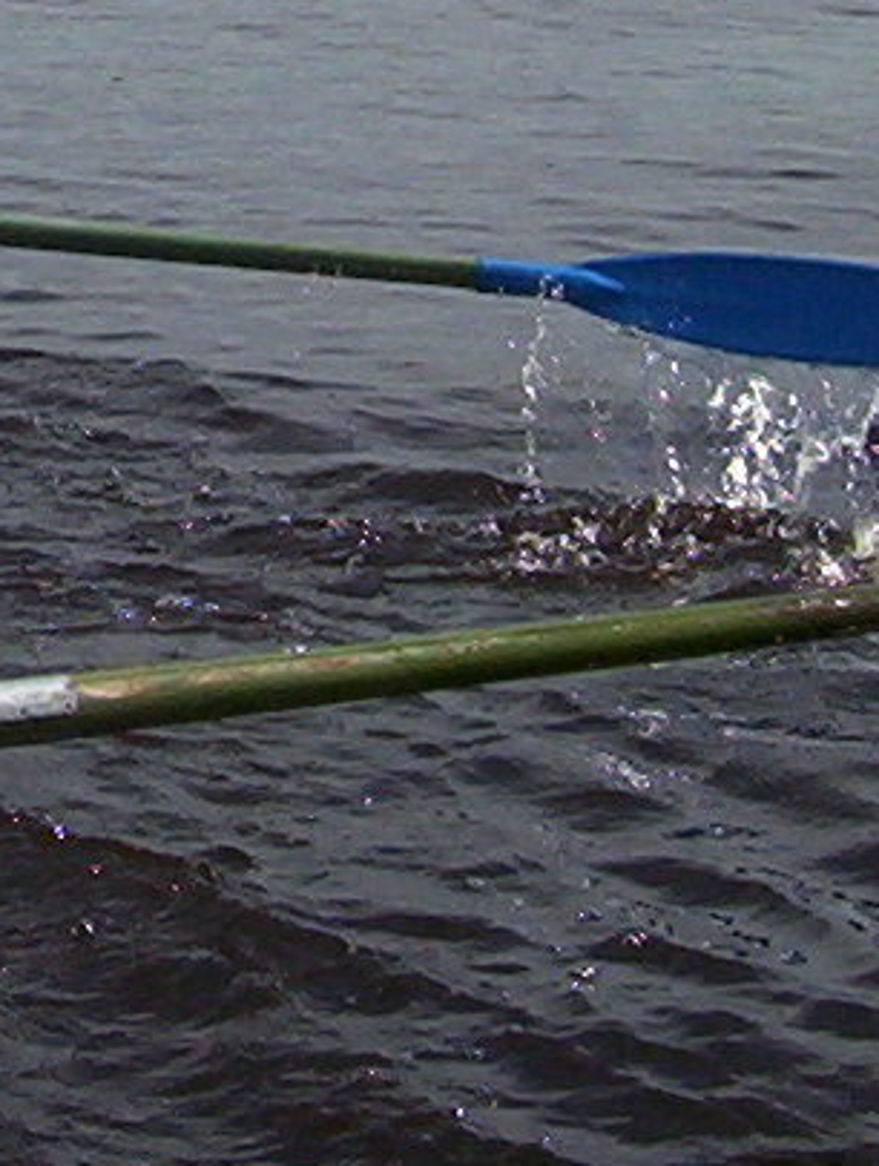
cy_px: 95
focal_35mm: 173
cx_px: -399
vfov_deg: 11.3
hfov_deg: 8.4
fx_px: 5839
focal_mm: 5.77
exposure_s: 1/1433
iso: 100
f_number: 5.17
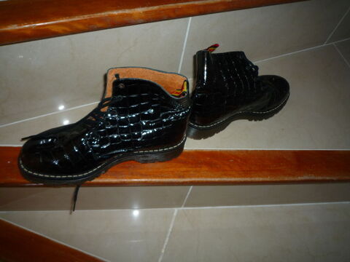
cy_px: 131
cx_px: 175
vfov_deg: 54.9
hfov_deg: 69.4
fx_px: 253
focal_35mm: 25
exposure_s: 1/60
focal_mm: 4.4
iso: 100
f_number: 4
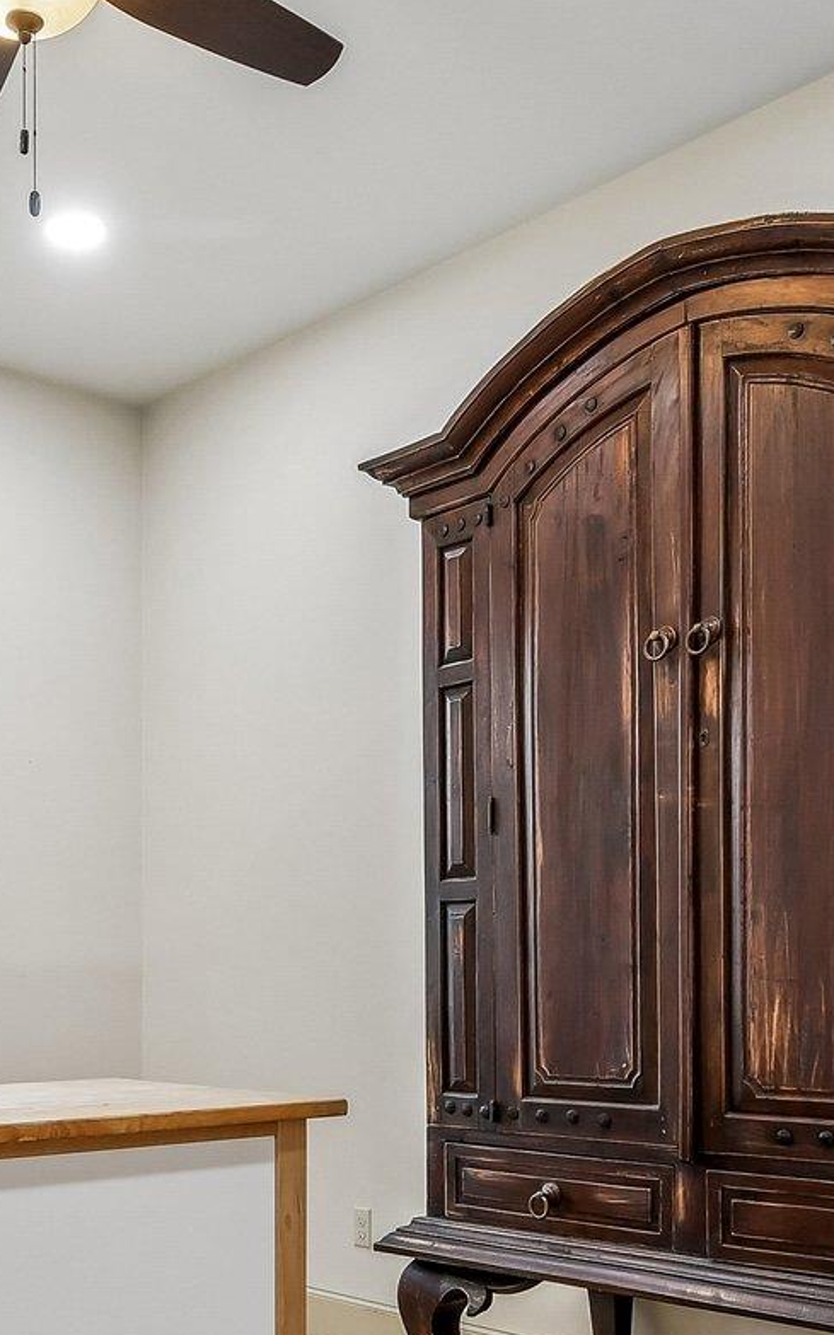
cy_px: 886
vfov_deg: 48.5
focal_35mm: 40
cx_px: 220
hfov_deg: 31.5
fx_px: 1455
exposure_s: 1/15
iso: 400
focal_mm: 10
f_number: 8
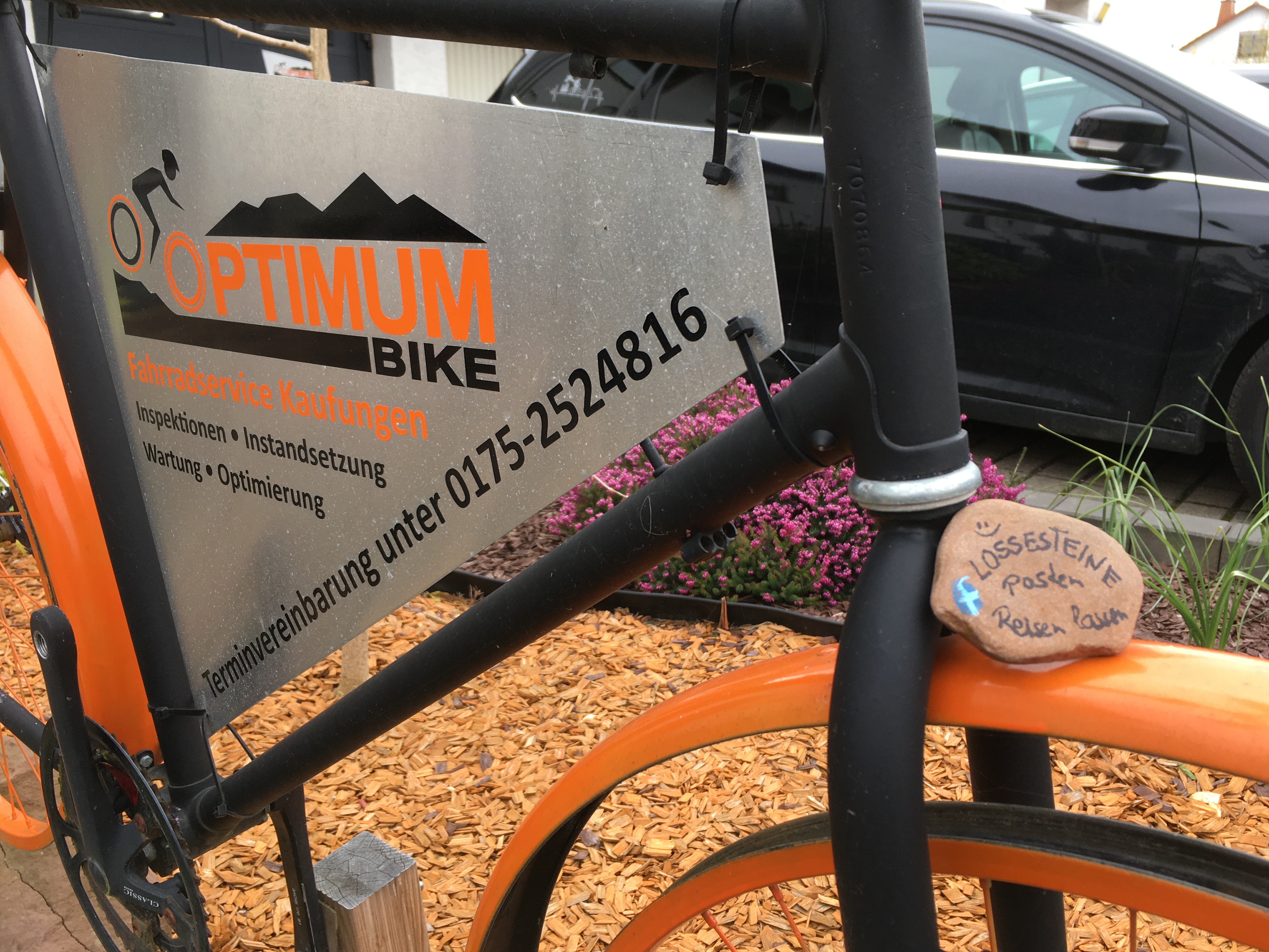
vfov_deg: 48.2
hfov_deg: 61.7
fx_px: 1063
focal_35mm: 29
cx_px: 634
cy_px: 476
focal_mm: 4.15
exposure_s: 1/208
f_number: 2.2
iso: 25
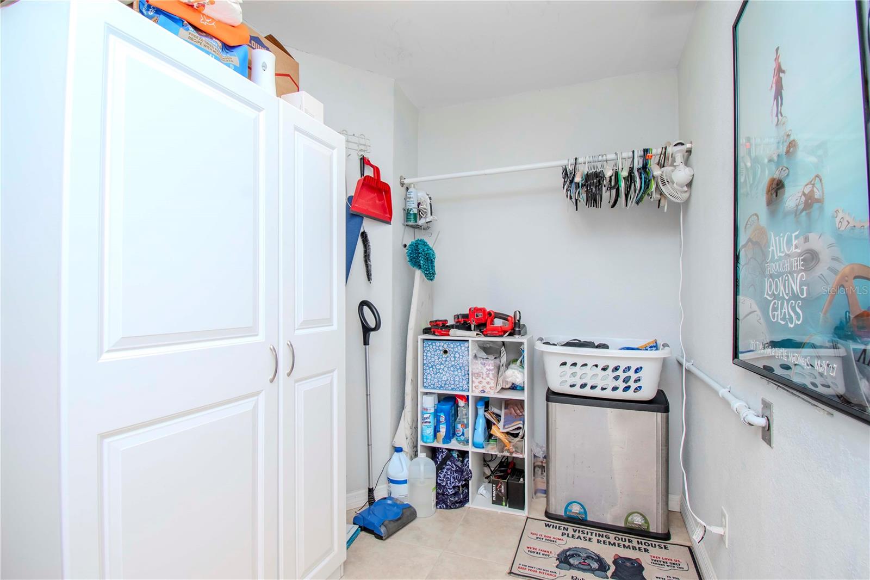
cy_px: 290
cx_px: 435
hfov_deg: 92.5
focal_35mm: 17
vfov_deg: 69.6
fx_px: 417
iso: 500
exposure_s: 1/60
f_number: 8
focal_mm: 11.5
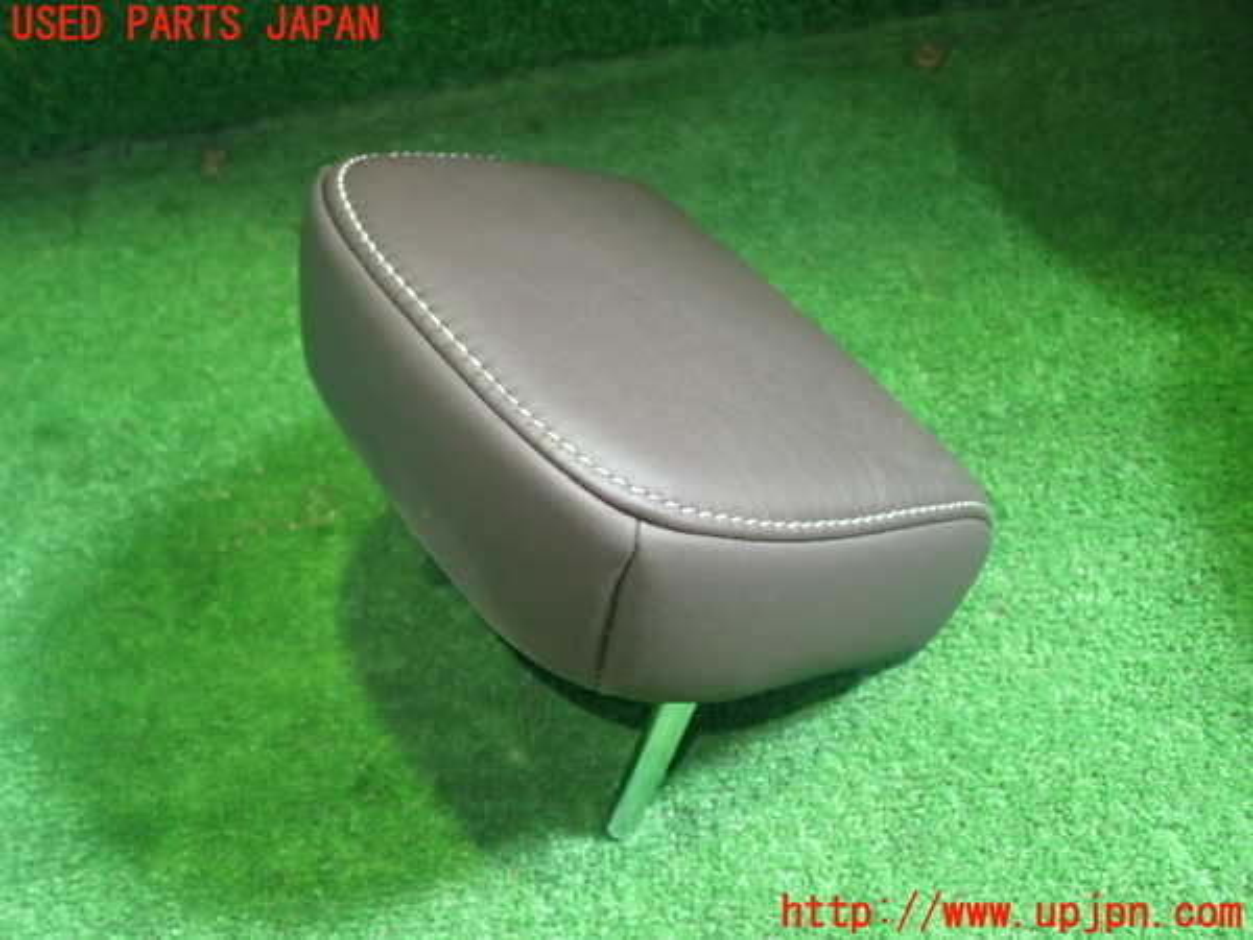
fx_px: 1158
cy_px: 470
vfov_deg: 44.2
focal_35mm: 32
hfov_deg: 56.8
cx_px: 626
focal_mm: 5.79
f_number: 2.4
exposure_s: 1/30
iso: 640
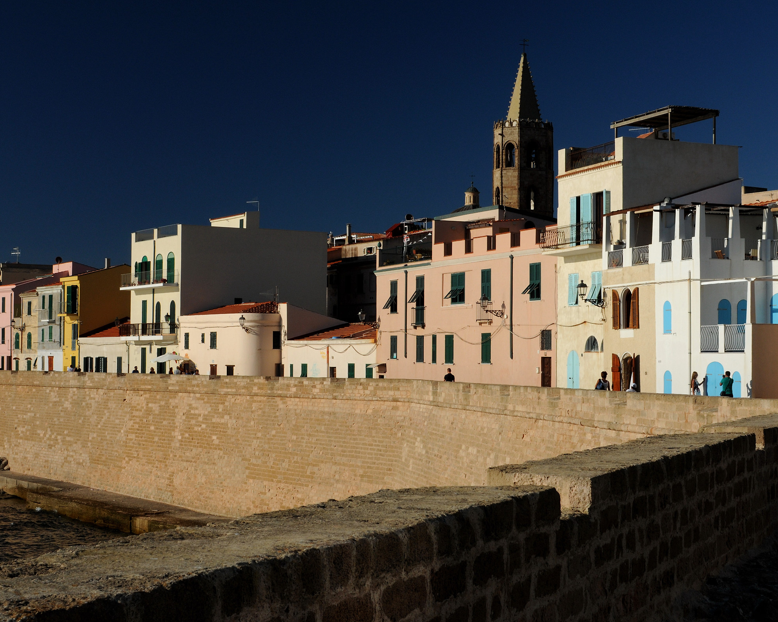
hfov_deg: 31.7
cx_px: 388
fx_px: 1371
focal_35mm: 60
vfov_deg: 25.6
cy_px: 310
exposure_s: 1/125
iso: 200
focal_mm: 35
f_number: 16
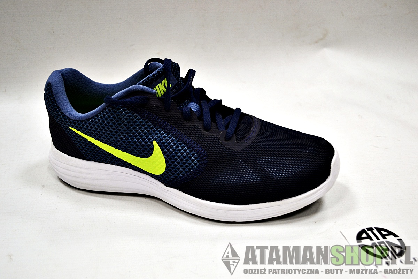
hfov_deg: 49.6
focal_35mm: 39
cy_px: 140
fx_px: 453
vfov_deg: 34.2
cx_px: 209
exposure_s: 1/40
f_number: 4.2
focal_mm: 26
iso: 400
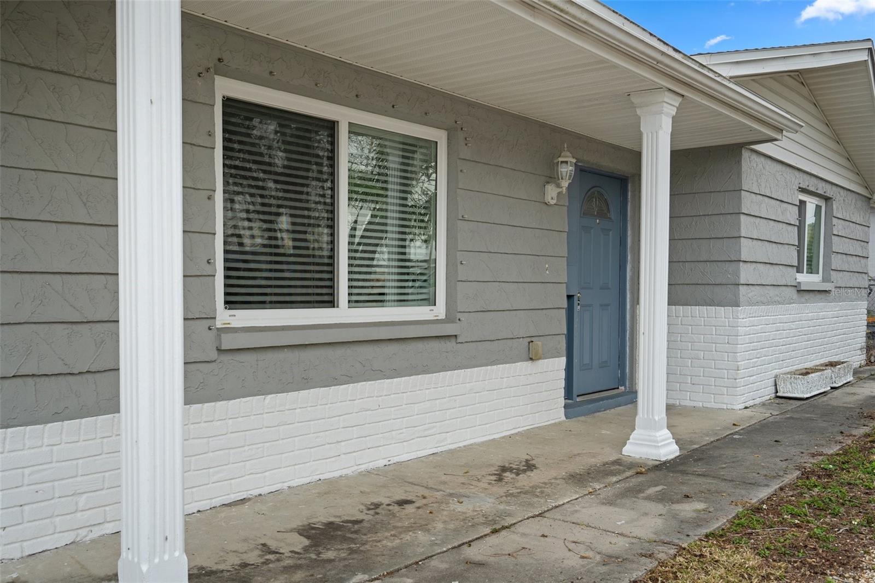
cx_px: 438
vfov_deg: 42.3
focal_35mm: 31
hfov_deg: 60.3
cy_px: 292
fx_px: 753
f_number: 8
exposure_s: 1/13
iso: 320
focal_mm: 31
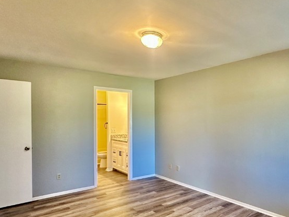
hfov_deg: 64.1
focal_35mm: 26
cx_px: 209
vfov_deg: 53.0
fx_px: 217
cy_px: 123
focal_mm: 2.22
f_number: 2.2
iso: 250
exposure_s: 1/60
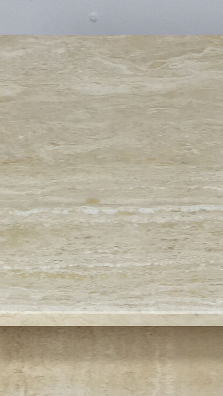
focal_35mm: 102
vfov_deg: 20.5
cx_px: 156
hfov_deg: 11.9
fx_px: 1072
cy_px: 360
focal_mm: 4.15
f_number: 2.2
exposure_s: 1/33
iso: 32
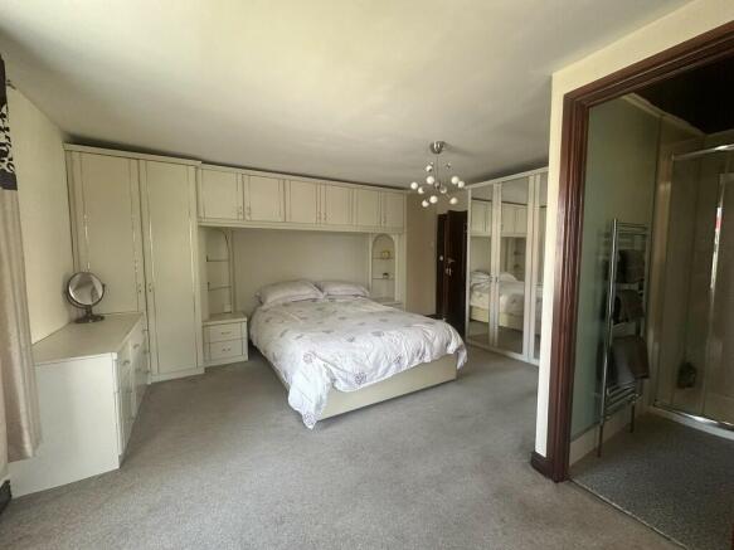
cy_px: 275
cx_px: 367
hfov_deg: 102.1
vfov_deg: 85.7
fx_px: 297
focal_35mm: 14
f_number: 2.2
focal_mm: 2.22
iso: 250
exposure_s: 1/99
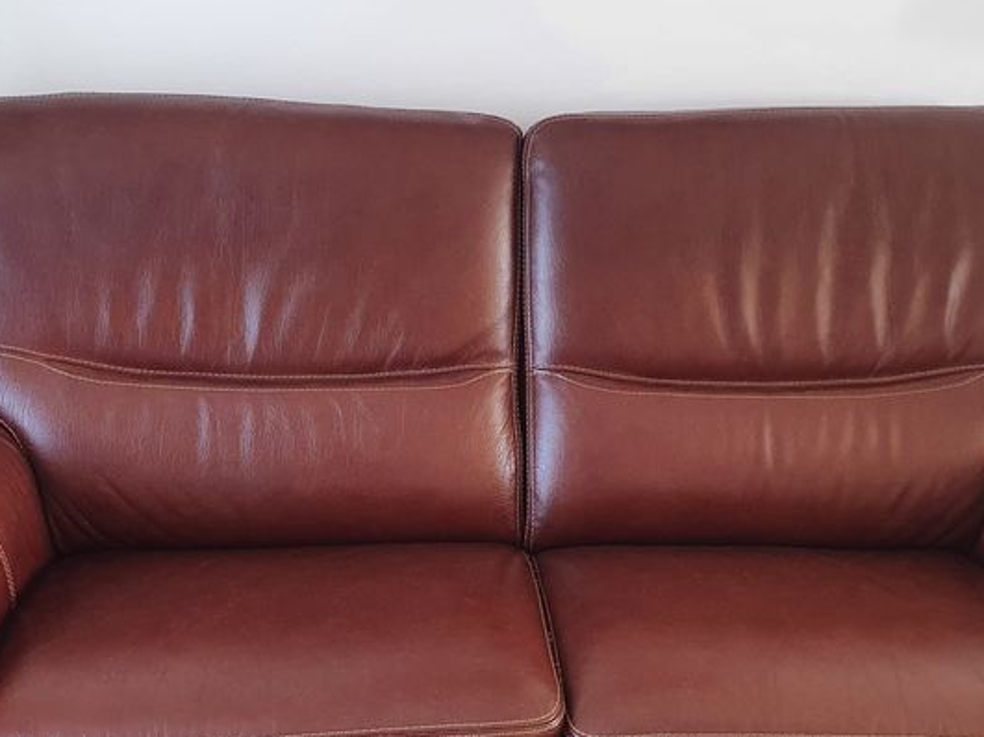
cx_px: 502
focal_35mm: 49
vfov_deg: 29.7
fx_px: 1393
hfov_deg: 38.9
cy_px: 359
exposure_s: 1/50
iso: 320
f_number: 2.4
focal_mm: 4.32
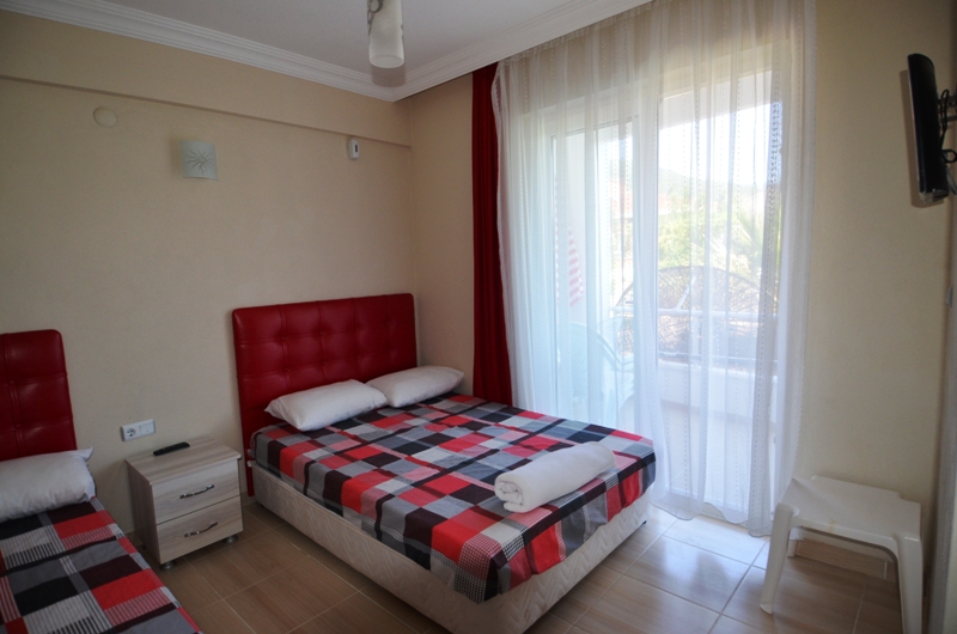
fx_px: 955
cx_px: 478
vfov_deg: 36.7
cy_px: 317
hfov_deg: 53.2
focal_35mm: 36
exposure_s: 1/125
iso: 360
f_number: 4
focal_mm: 24
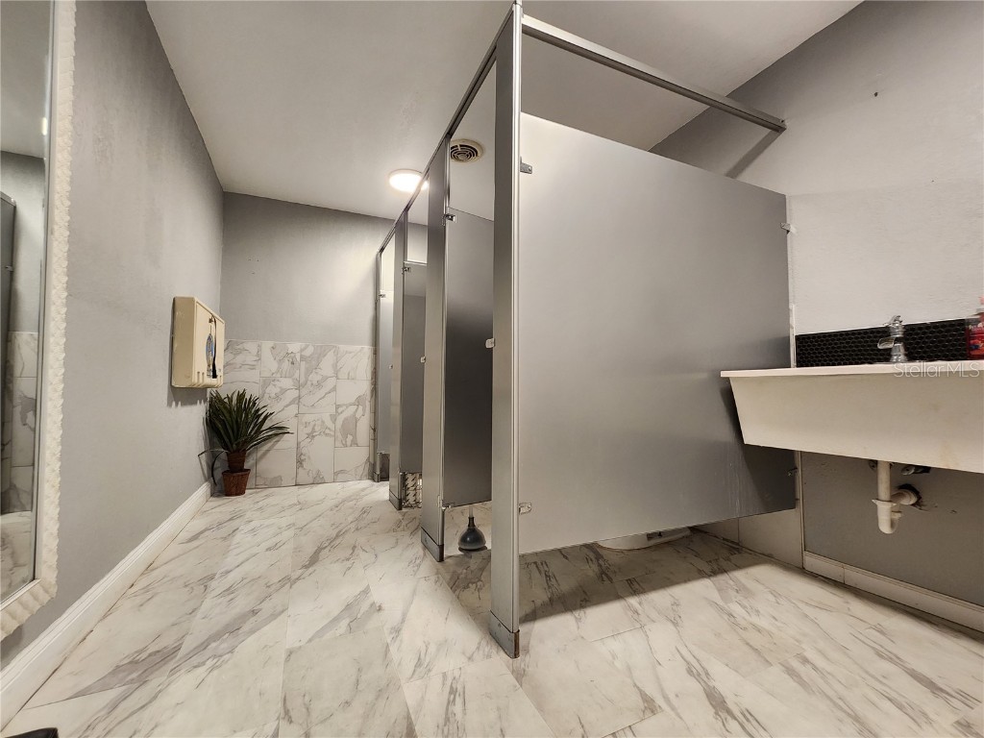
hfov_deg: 106.2
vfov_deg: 89.9
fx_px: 370
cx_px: 492
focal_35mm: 13
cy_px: 369
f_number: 2.2
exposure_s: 1/40
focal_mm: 2.2
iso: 320
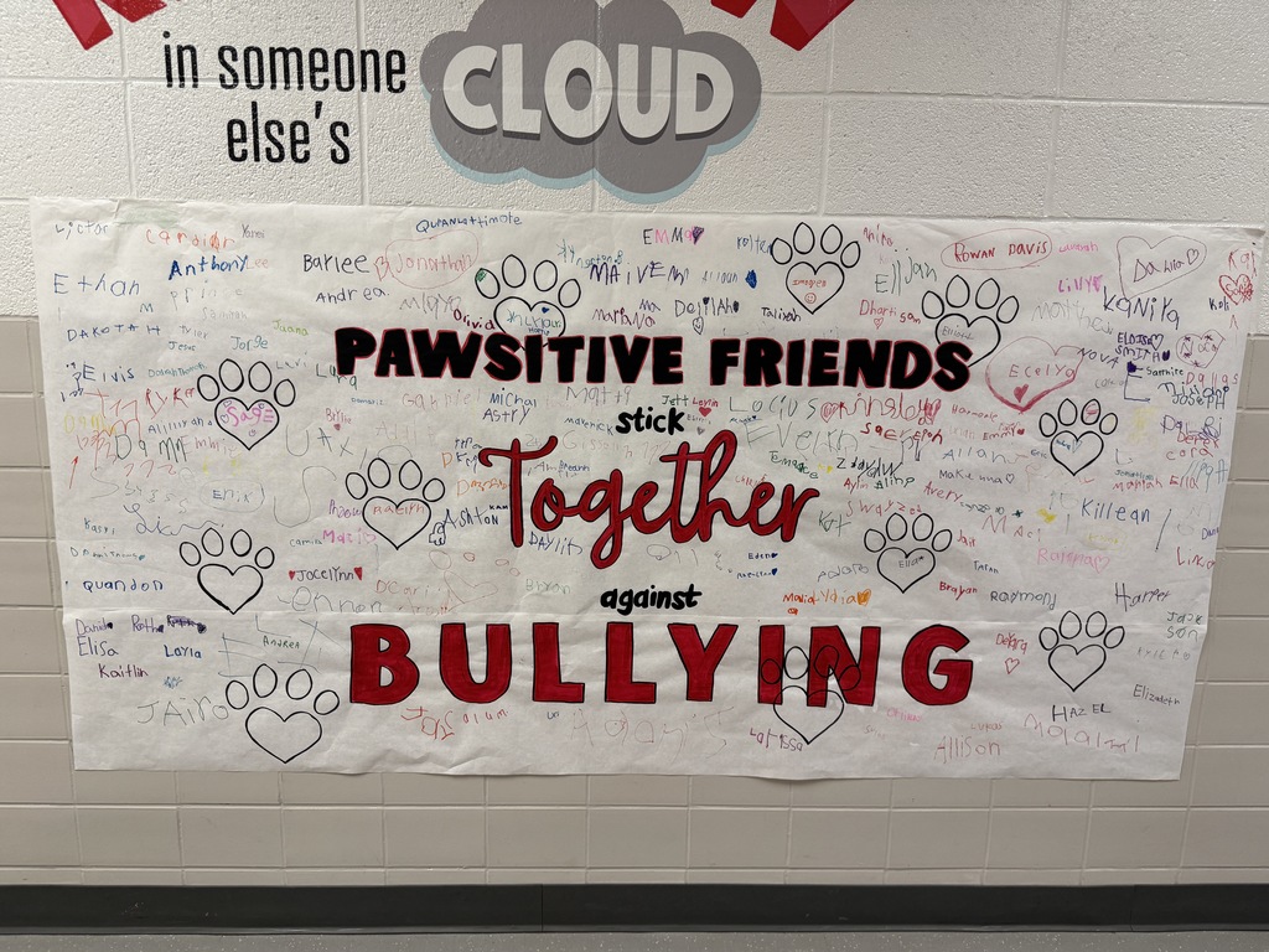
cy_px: 476
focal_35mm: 24
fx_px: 880
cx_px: 634
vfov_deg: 56.8
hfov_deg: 71.6
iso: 160
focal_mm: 6.76
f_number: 1.78
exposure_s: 1/120
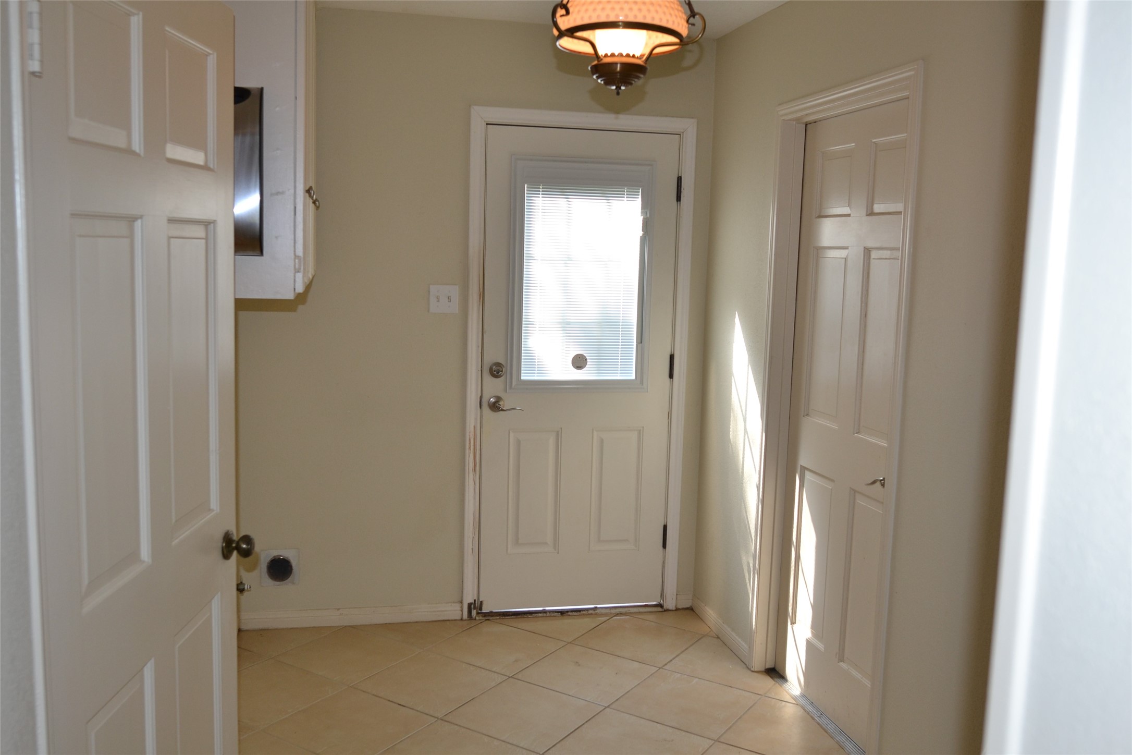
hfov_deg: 61.9
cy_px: 378
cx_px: 566
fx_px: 943
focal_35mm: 30
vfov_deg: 43.6
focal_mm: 20
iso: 400
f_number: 4
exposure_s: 1/60
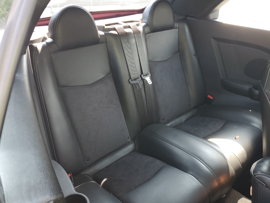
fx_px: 203
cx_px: 135
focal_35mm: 26
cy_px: 102
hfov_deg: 67.3
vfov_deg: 53.1
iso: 90
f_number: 1.5
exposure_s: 1/120
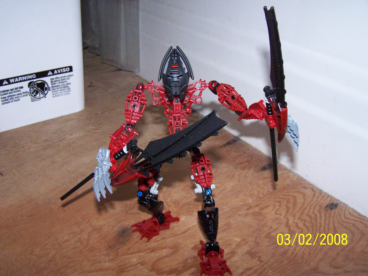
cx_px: 184
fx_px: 404
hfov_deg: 49.0
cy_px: 138
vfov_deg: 37.7
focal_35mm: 38
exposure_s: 1/60
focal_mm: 6.3
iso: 400
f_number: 2.8
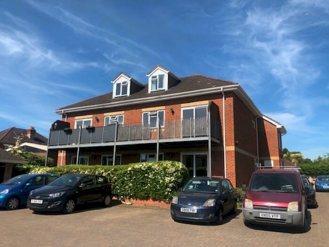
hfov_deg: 63.4
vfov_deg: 49.7
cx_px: 164
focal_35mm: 28
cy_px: 124
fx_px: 266
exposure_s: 1/1845
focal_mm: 4
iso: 20
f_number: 1.8
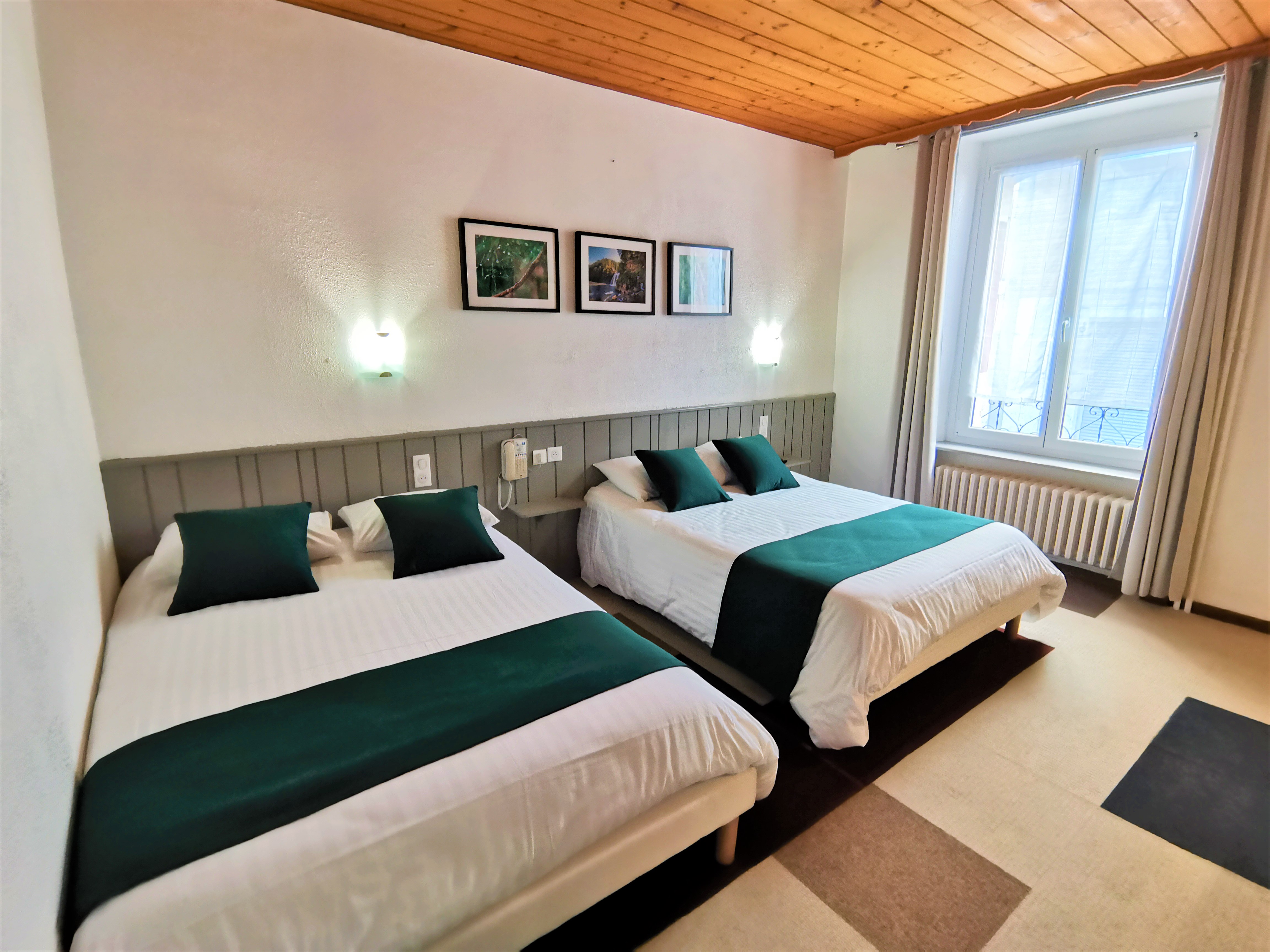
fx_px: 624
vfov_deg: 74.7
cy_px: 476
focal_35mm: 17
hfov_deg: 91.0
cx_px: 635
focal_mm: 2.23
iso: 250
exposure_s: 1/50
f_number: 2.2
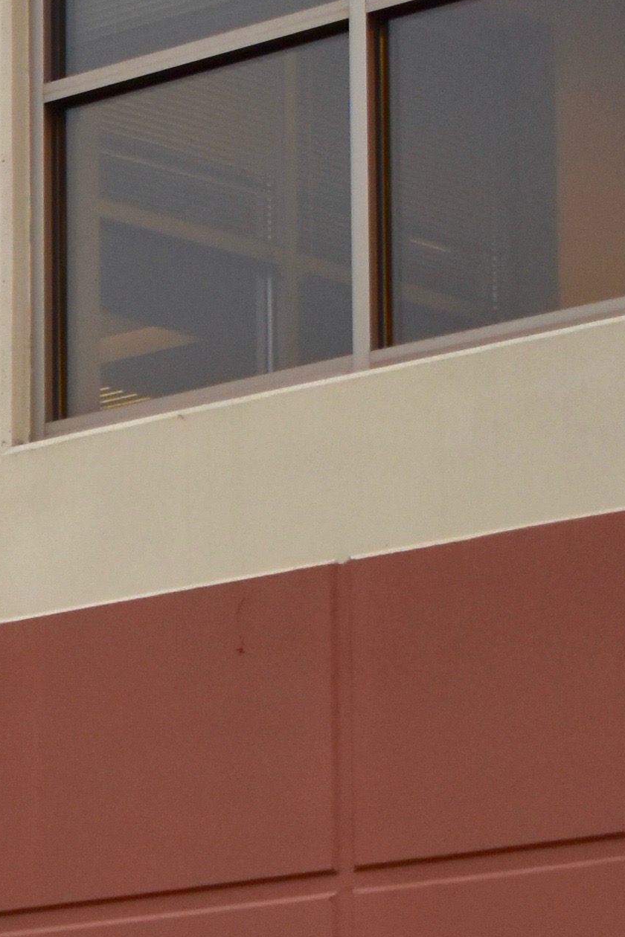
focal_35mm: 200
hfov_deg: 6.6
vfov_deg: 10.2
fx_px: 5208
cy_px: 973
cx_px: -730
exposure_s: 1/250
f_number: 4.2
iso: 720
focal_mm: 28
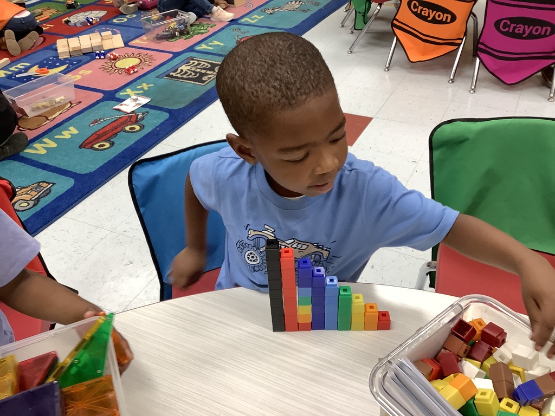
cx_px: 278
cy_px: 208
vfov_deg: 45.4
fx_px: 497
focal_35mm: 31
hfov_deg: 58.4
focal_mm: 3.3
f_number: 2.4
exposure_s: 1/60
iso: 125
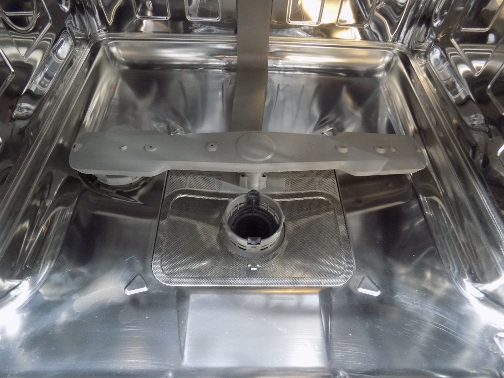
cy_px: 189
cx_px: 252
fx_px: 335
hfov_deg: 73.9
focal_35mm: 23
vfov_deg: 58.9
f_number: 3.1
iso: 400
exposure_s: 1/6
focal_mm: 4
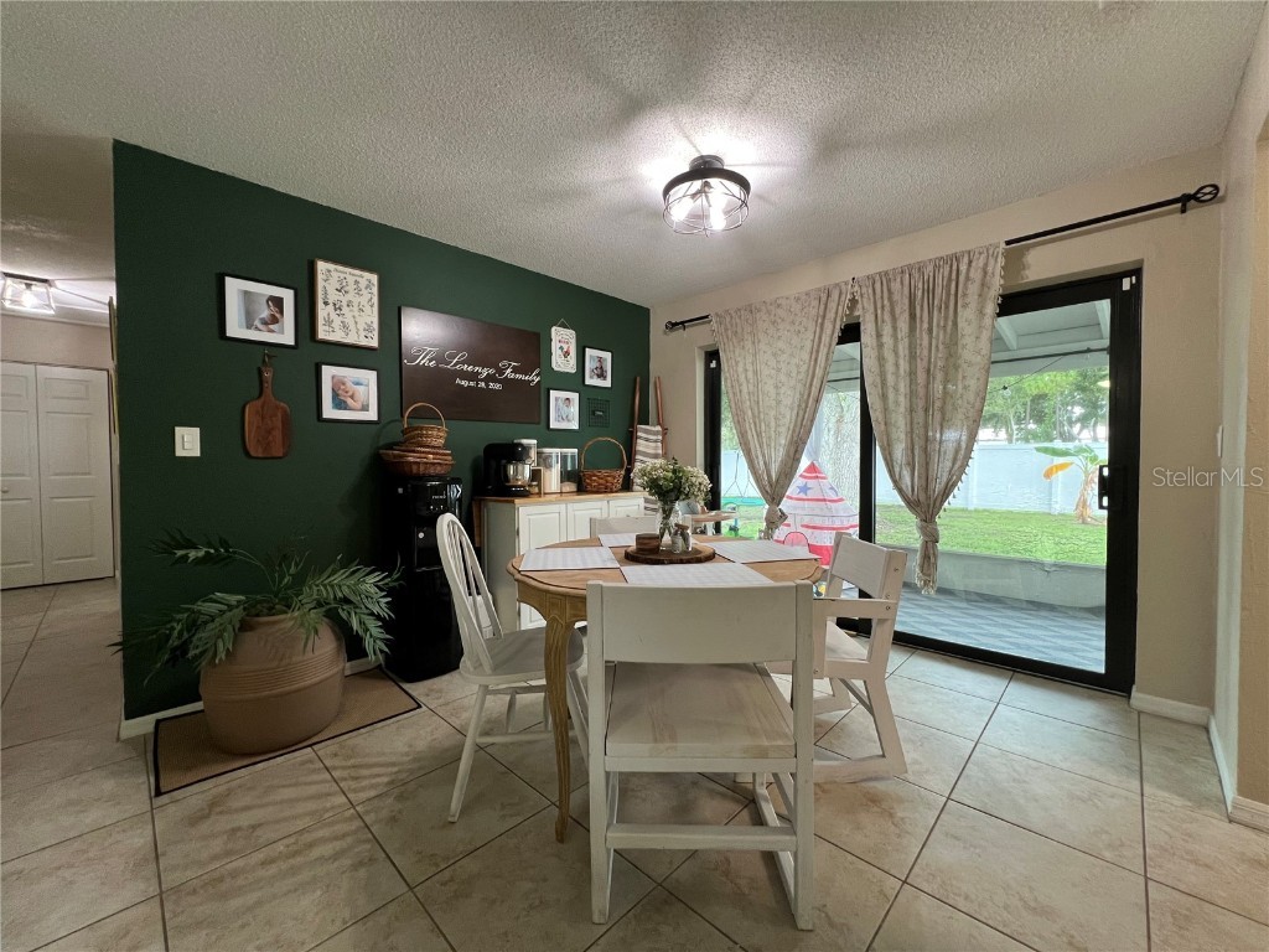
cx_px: 634
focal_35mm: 13
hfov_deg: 106.2
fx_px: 477
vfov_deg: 89.9
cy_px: 476
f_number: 1.8
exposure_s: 1/60
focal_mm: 1.57
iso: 200
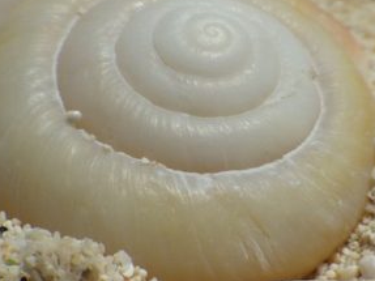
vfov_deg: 21.9
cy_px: 148
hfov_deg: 28.8
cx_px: 247
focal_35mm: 67
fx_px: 726
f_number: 12.9
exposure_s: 1/400
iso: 125
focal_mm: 5.5
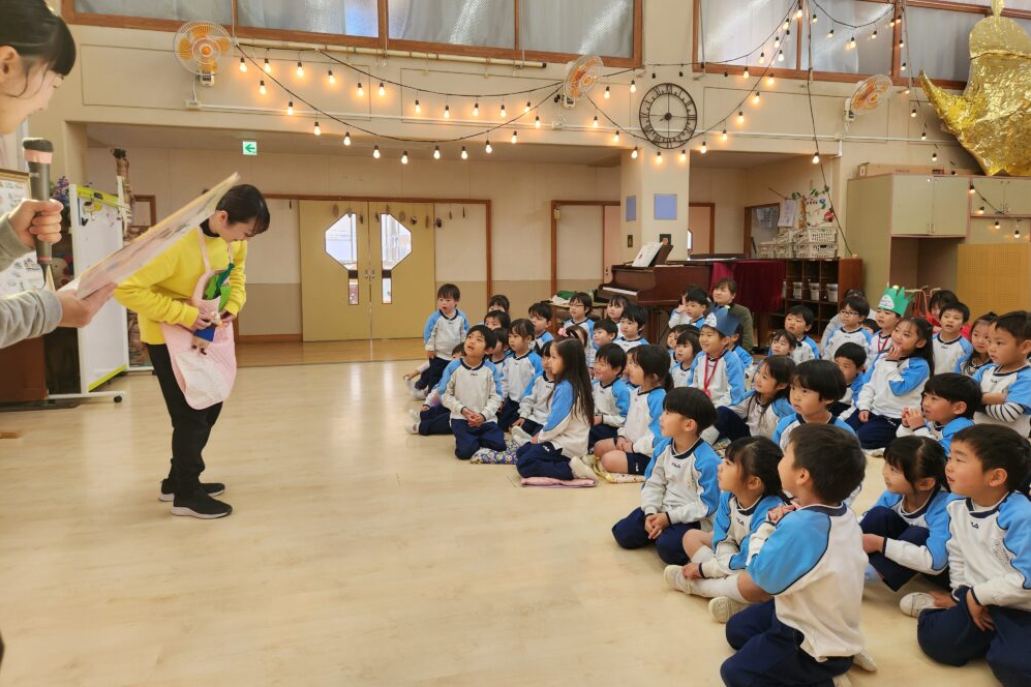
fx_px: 687
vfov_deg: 53.0
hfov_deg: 73.8
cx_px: 516
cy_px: 305
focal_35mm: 24
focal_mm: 5.4
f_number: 1.8
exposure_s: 1/120
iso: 80
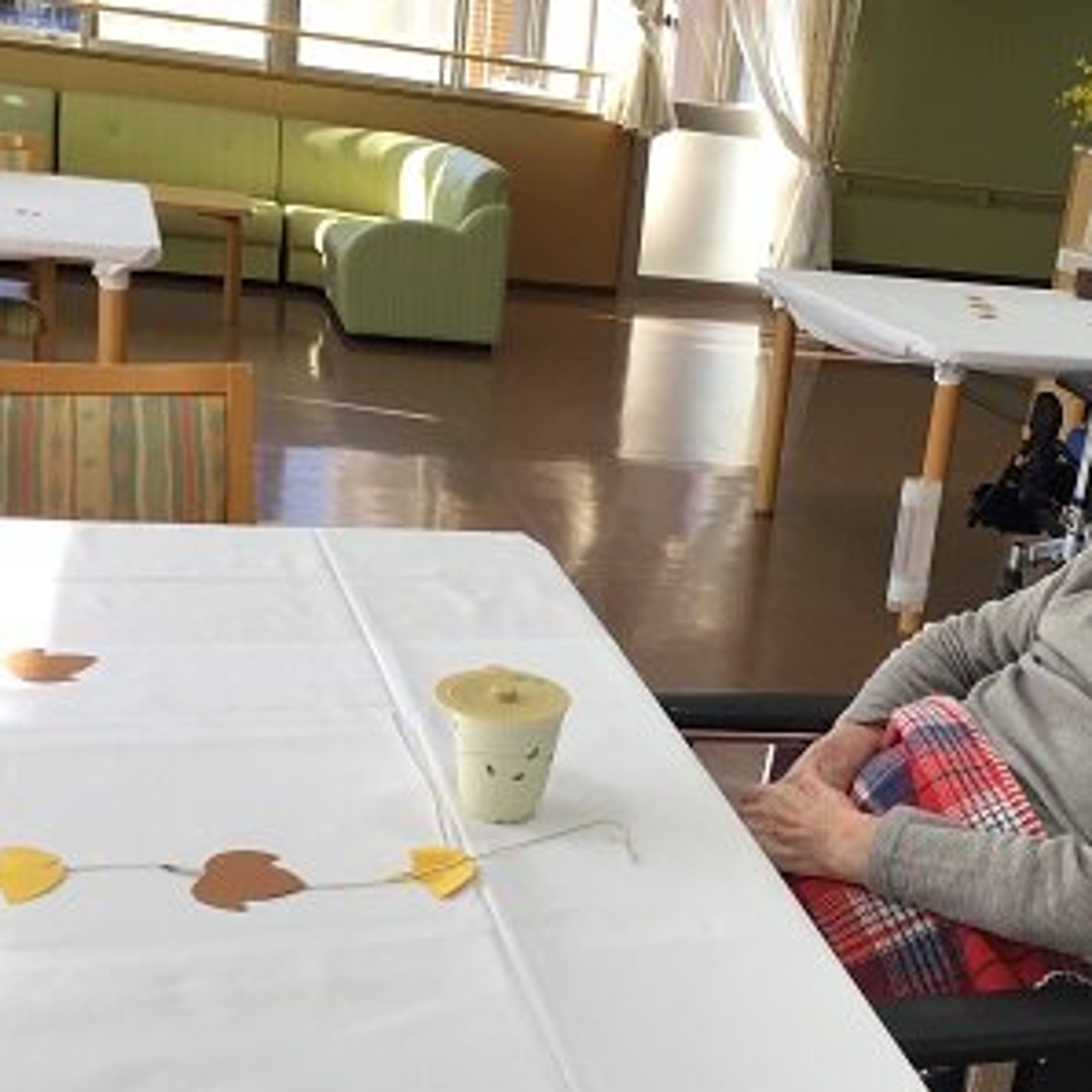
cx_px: 792
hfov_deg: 36.1
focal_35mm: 46
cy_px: 544
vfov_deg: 36.8
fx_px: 1642
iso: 32
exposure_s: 1/120
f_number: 2.4
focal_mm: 3.3
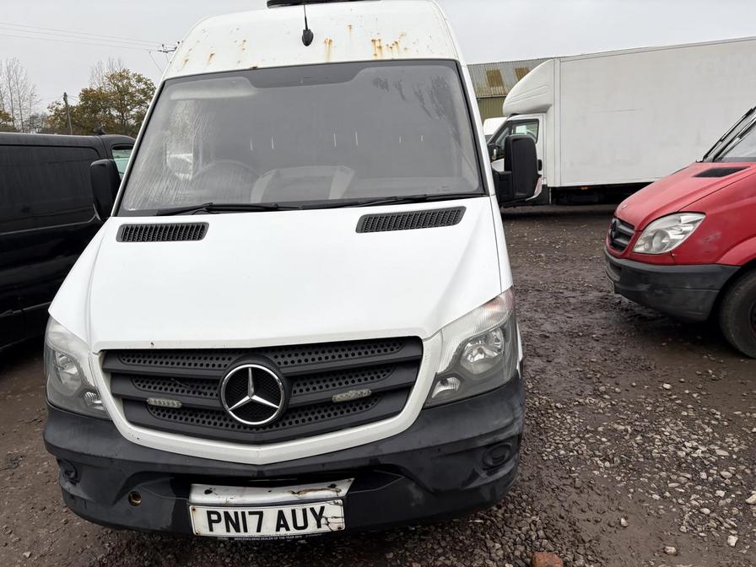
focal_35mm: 26
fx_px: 568
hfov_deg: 67.3
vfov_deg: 53.1
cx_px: 378
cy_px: 284
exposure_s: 1/462
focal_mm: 5.96
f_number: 1.6
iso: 50
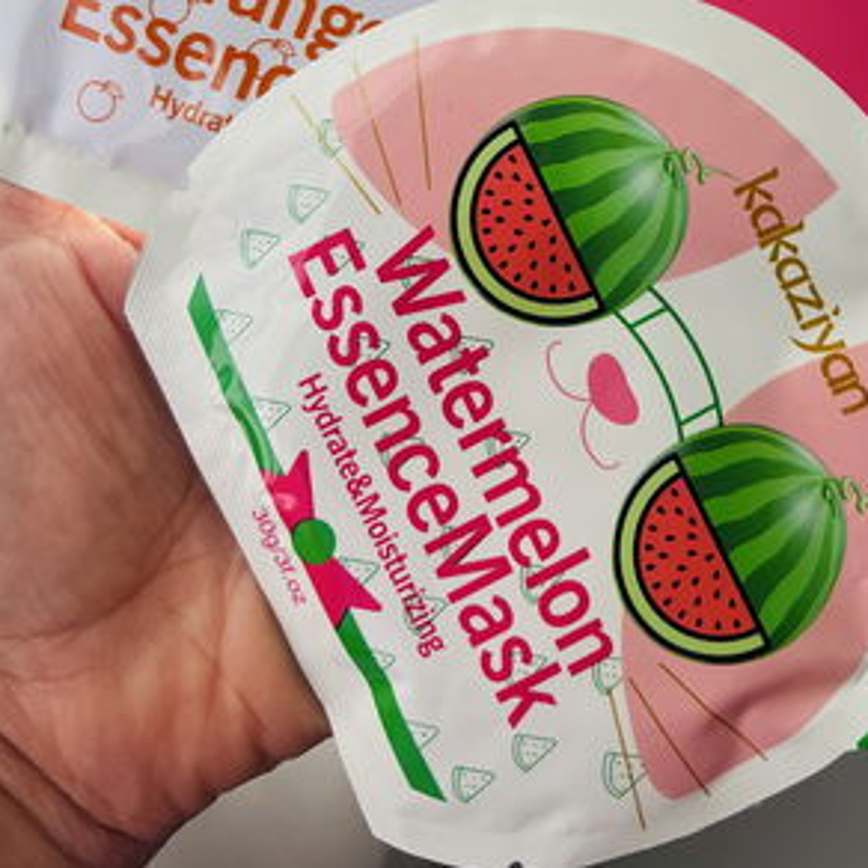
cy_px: 79
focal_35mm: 42
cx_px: 538
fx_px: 1192
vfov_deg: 37.3
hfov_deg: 39.8
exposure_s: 1/769
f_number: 1.5
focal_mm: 5.7
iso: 50
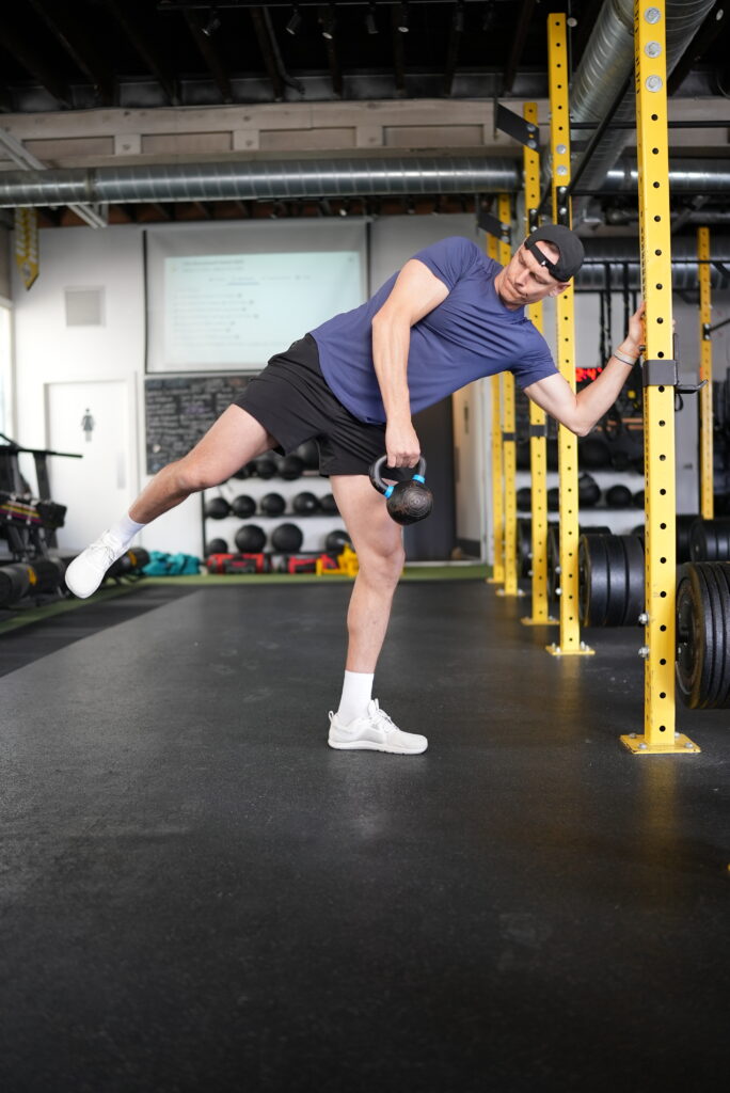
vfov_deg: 54.4
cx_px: 365
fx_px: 1063
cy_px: 546
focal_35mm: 35
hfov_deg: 37.9
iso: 500
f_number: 1.4
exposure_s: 1/250
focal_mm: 35
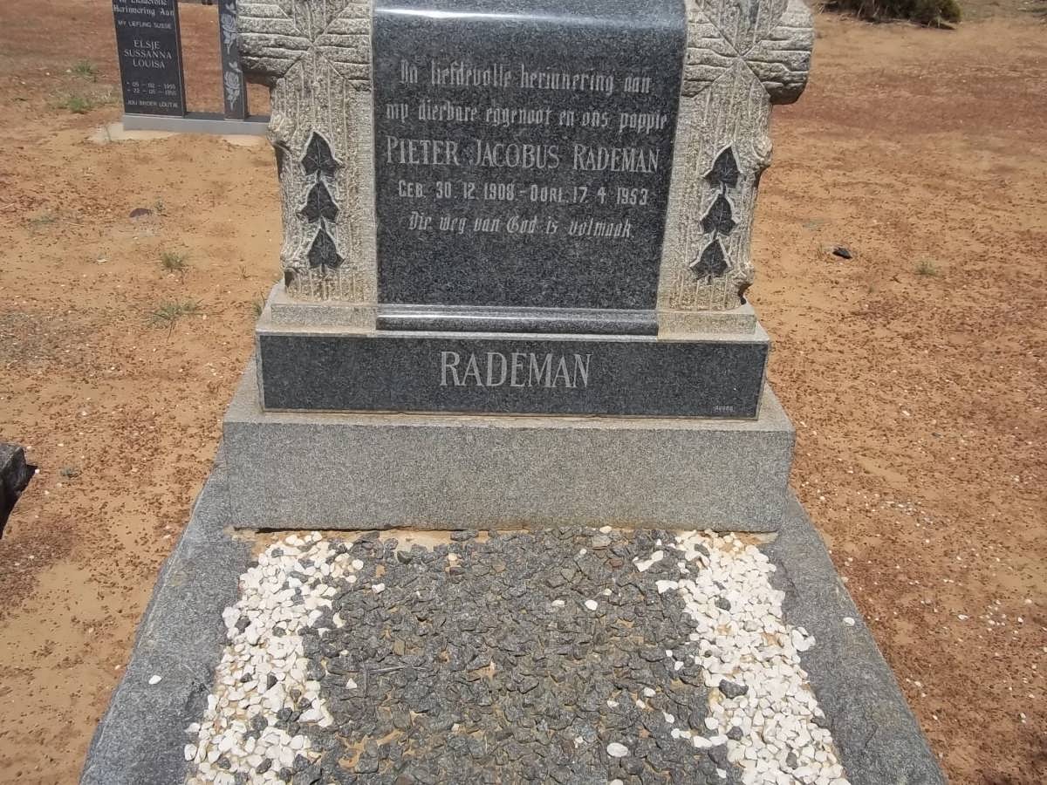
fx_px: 968
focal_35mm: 32
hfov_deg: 56.8
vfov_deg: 44.2
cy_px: 392
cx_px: 524
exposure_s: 1/800
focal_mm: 5.7
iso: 80
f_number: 5.5
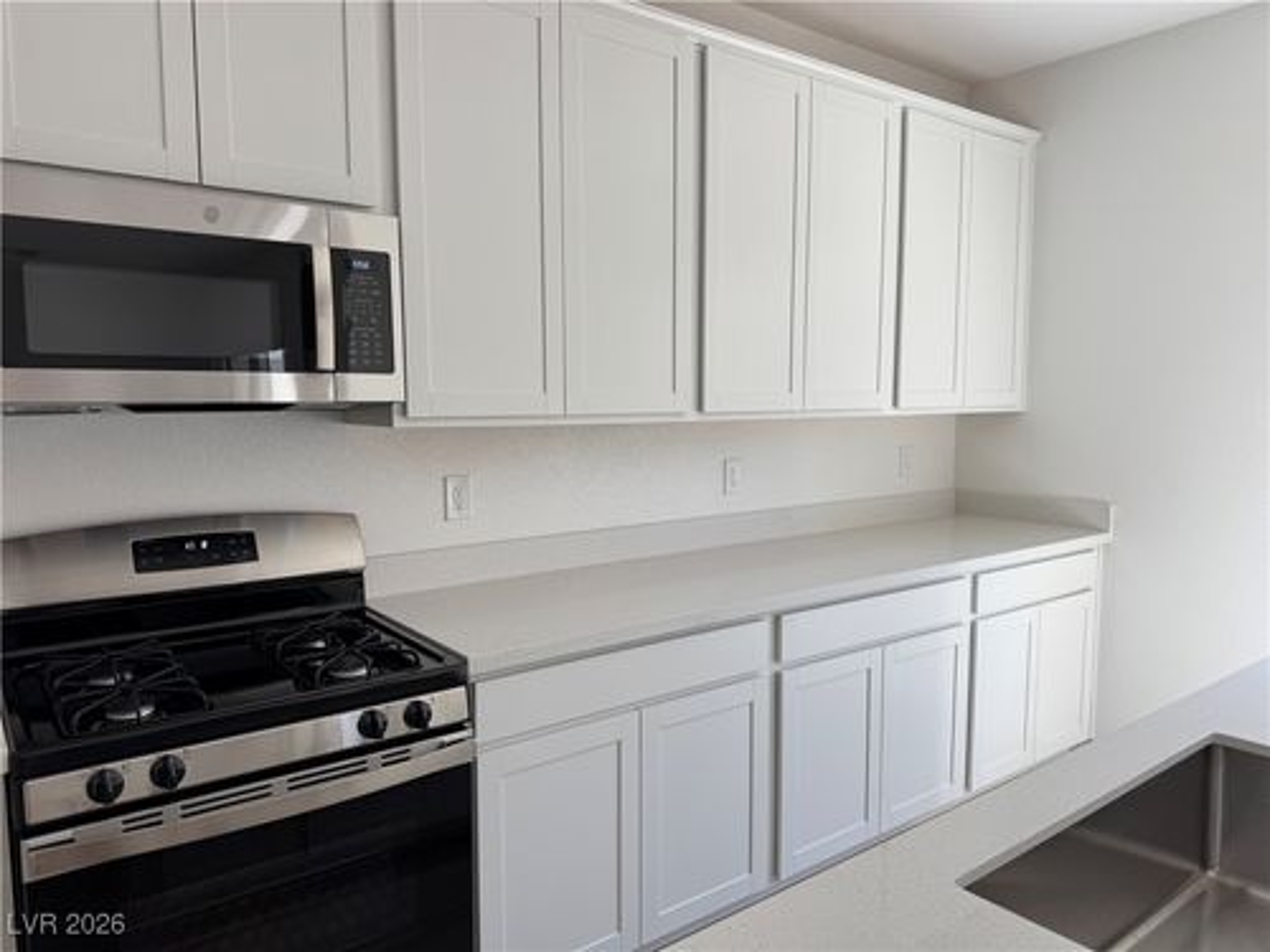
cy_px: 476
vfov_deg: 56.8
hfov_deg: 71.6
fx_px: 881
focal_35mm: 24
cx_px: 635
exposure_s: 1/259
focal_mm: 6.76
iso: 64
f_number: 1.78
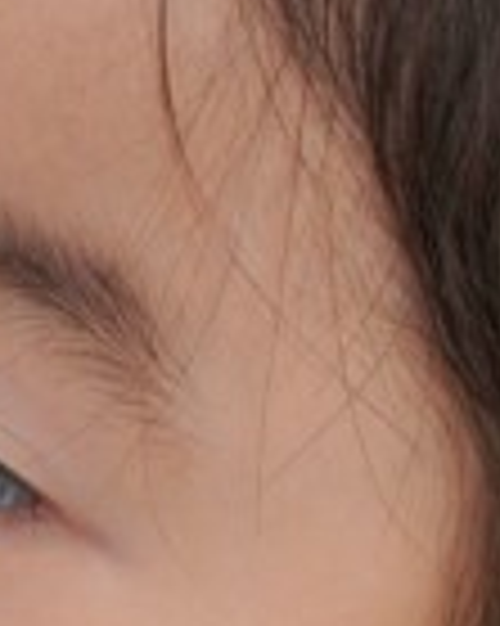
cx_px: 95
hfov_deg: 1.3
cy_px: 554
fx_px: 22147
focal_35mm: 1196
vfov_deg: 1.6
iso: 1250
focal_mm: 197
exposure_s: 1/200
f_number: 4
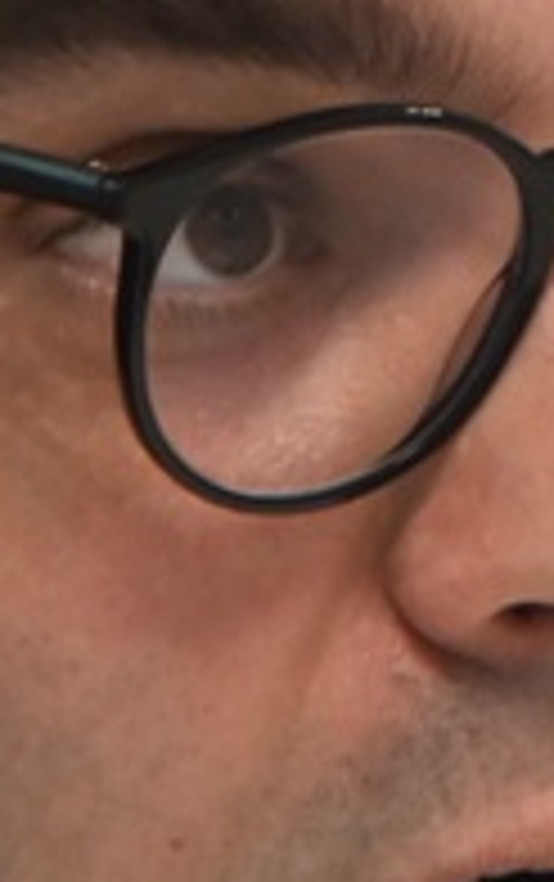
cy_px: 400
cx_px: 1284
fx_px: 29988
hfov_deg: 1.1
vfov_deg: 1.7
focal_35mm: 1245
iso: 2000
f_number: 2.8
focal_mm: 200
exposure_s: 1/400
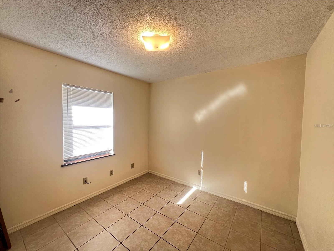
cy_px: 126
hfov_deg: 106.2
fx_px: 125
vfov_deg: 89.9
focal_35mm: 13
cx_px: 167
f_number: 1.8
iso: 160
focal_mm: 1.57
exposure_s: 1/60
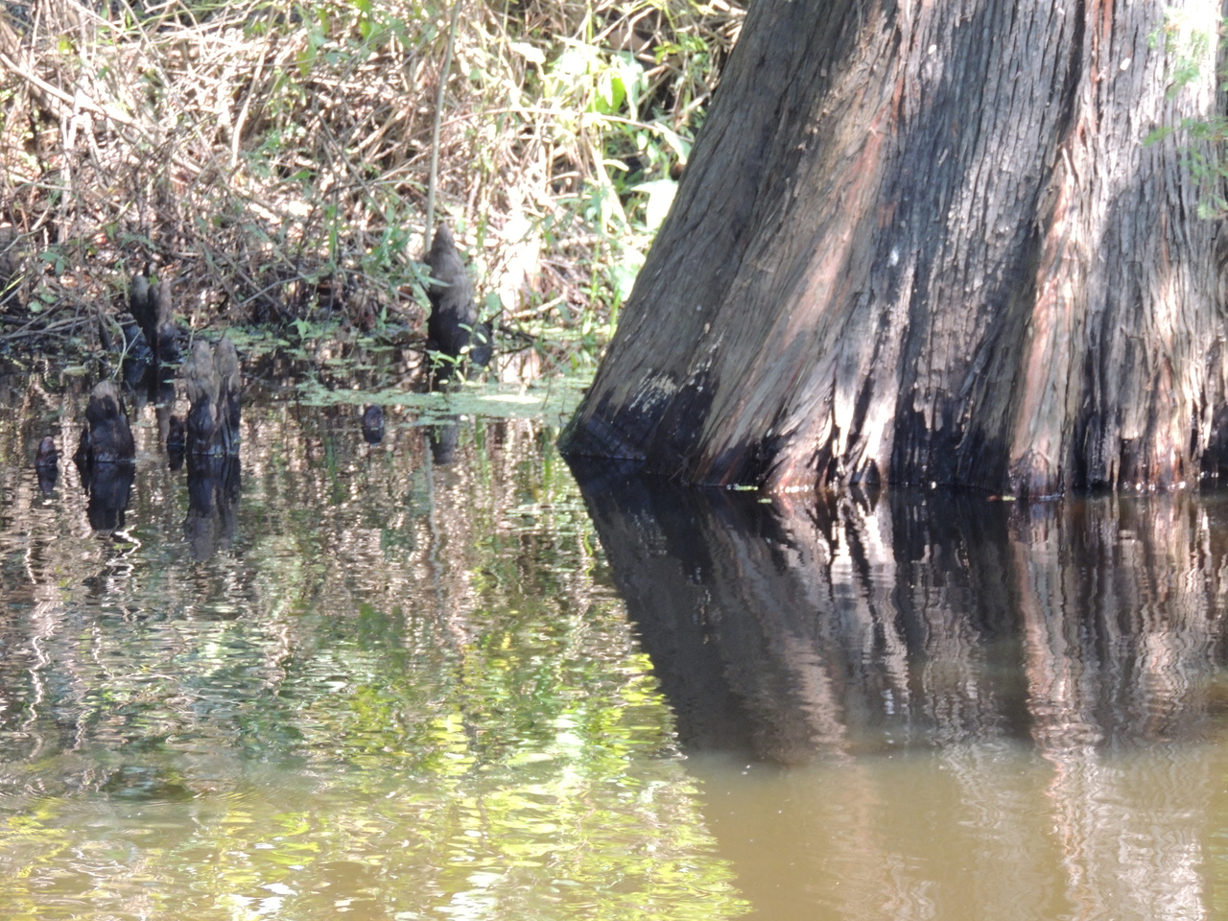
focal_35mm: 225
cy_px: 460
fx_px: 7982
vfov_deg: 6.6
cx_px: 614
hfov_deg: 8.8
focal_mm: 40.1
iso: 400
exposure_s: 1/60
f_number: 4.6
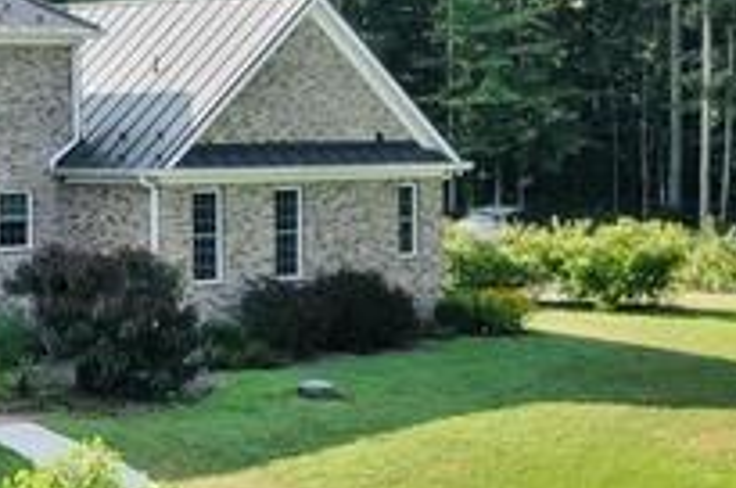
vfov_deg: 12.4
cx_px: -162
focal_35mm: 110
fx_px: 2245
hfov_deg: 17.7
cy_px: 144
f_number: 2.8
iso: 100
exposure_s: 1/2500
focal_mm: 8.38
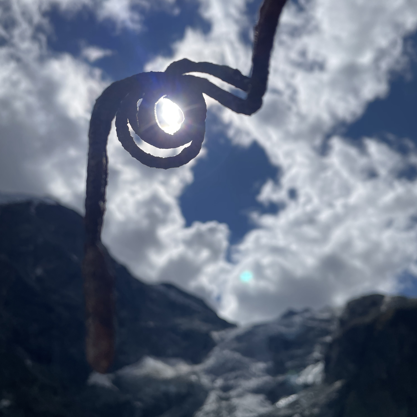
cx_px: 207
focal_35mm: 31
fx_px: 422
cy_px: 197
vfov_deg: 52.5
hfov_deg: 52.5
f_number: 1.6
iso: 32
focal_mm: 4.2
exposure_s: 1/25000
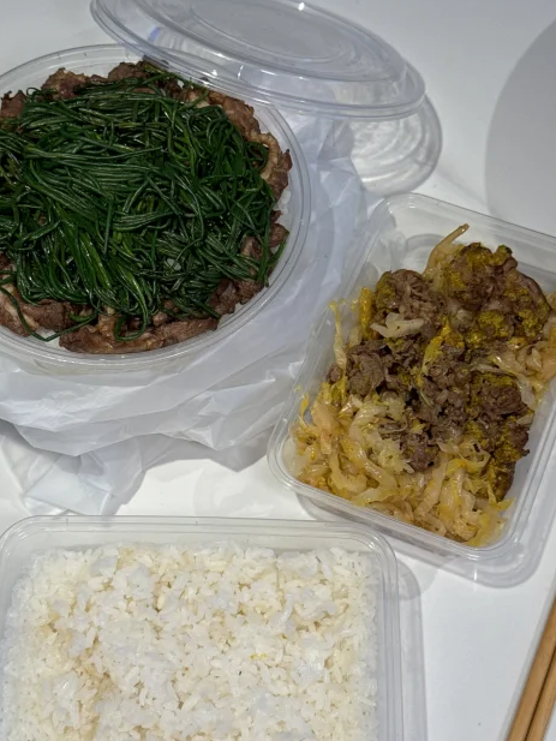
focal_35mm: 56
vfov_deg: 34.3
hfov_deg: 26.1
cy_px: 382
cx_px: 253
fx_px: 1199
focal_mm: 6.76
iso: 64
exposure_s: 1/514
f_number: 1.78
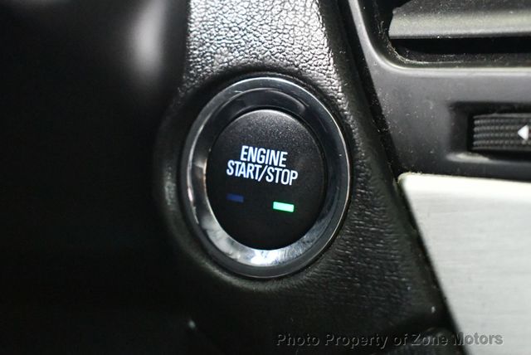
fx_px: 1063
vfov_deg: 19.0
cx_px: 266
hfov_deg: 28.0
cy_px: 178
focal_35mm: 72
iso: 12800
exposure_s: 1/50
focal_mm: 36
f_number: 4.8
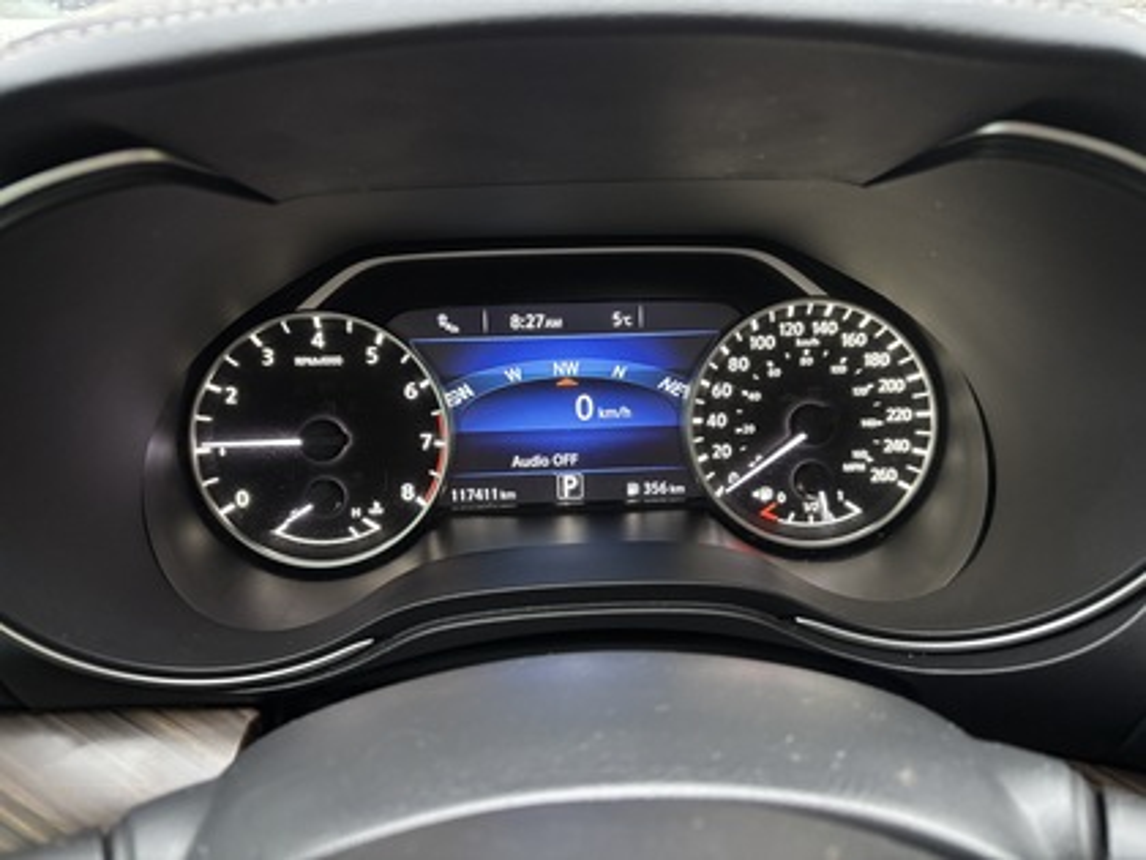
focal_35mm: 26
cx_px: 573
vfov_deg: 53.1
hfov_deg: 67.3
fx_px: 861
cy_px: 430
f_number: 1.6
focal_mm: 5.96
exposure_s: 1/34
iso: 640
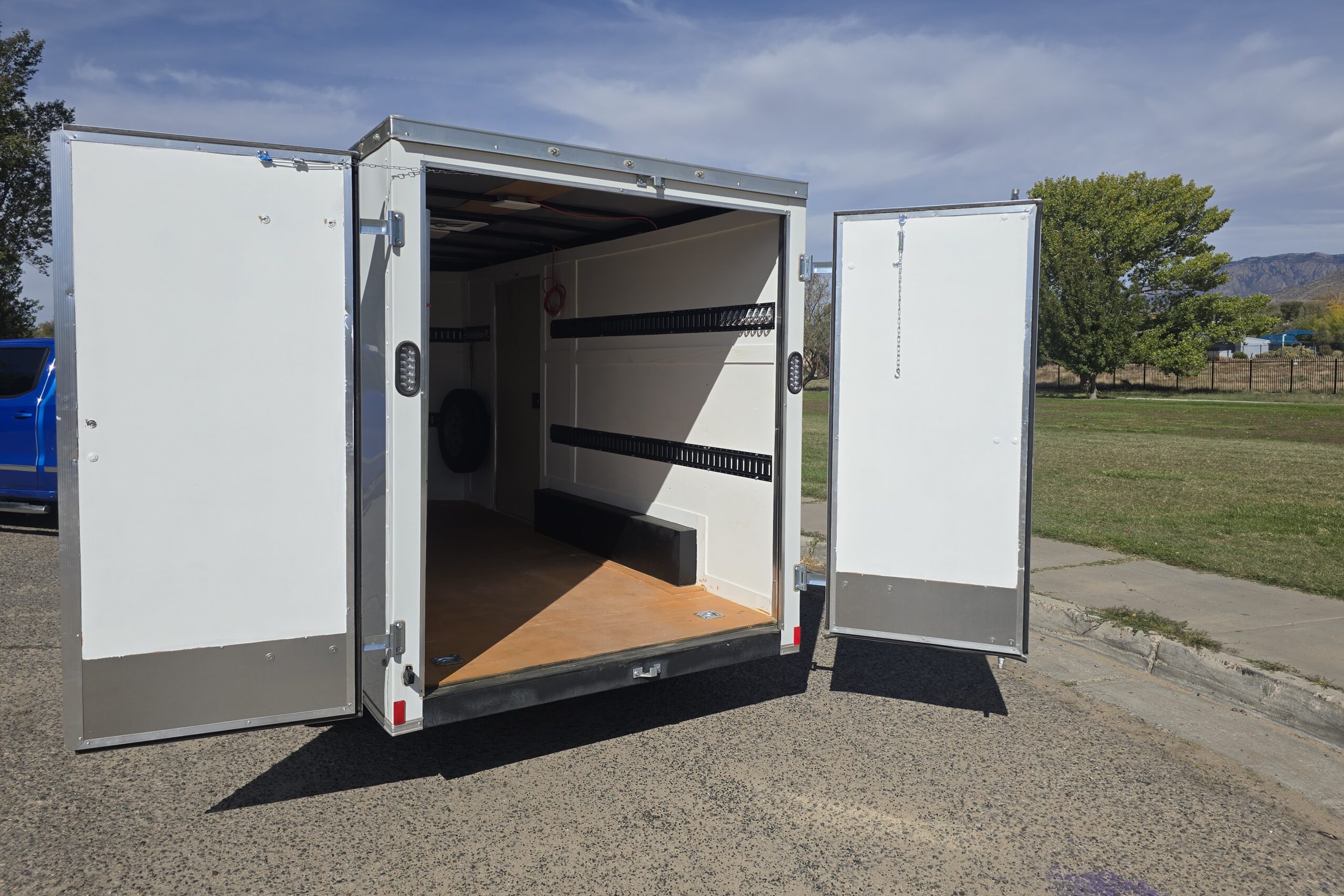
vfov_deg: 53.1
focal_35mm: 24
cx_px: 674
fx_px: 896
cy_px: 416
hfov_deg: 73.7
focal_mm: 6.3
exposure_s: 1/2082
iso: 12
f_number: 1.7
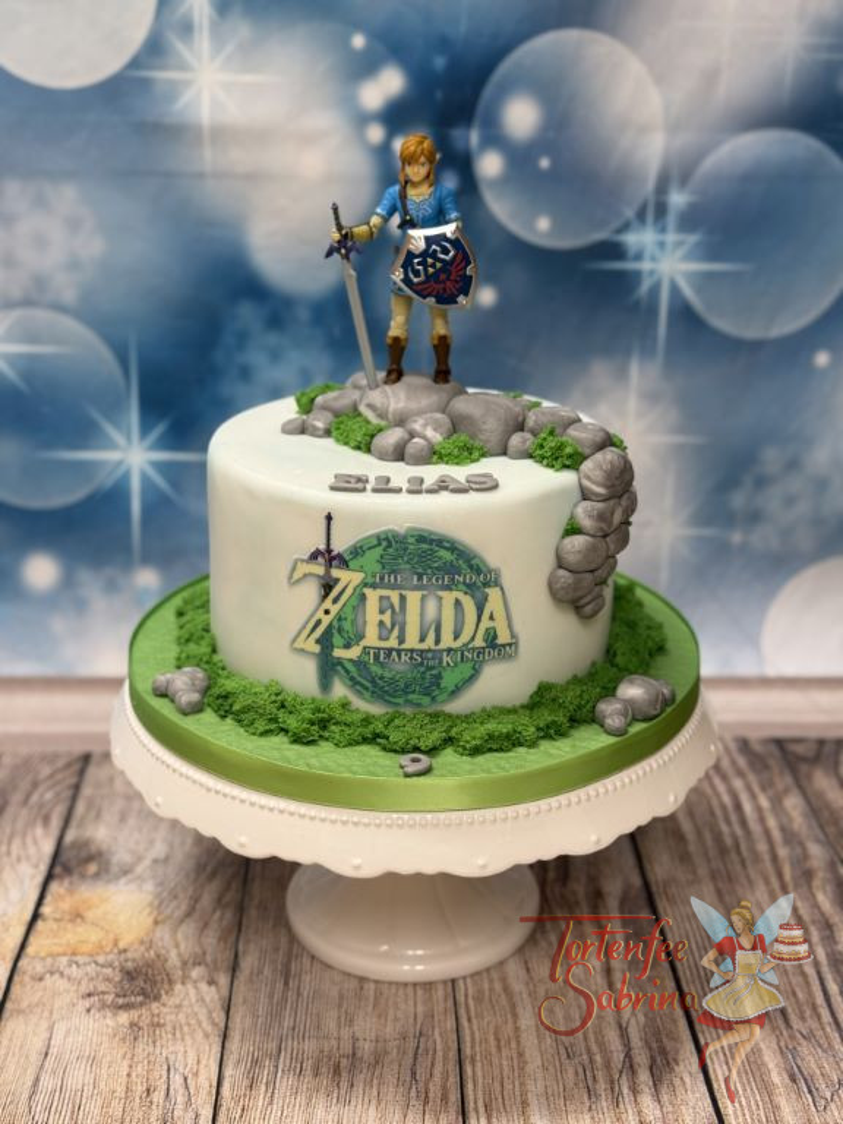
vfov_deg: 39.7
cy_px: 562
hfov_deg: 30.3
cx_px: 422
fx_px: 1559
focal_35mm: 48
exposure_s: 1/50
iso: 64
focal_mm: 6.76
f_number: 1.78
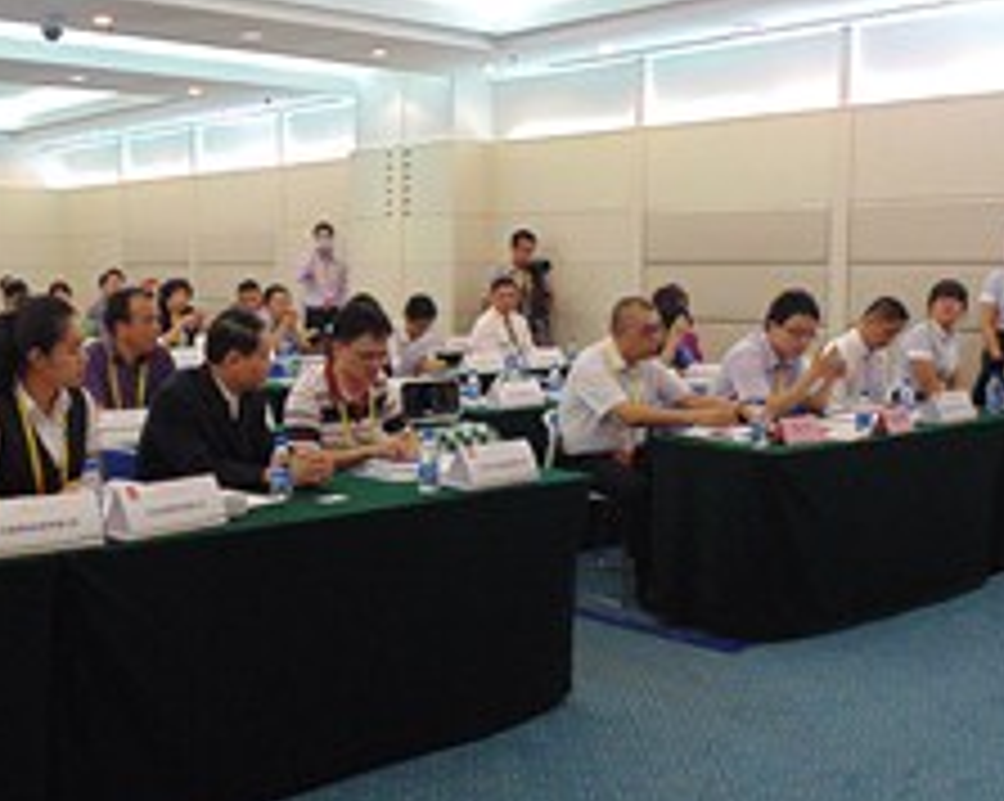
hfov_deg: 43.0
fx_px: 1247
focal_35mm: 42
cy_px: 369
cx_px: 297
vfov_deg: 35.6
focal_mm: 4.3
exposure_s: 1/30
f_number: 3.1
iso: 320
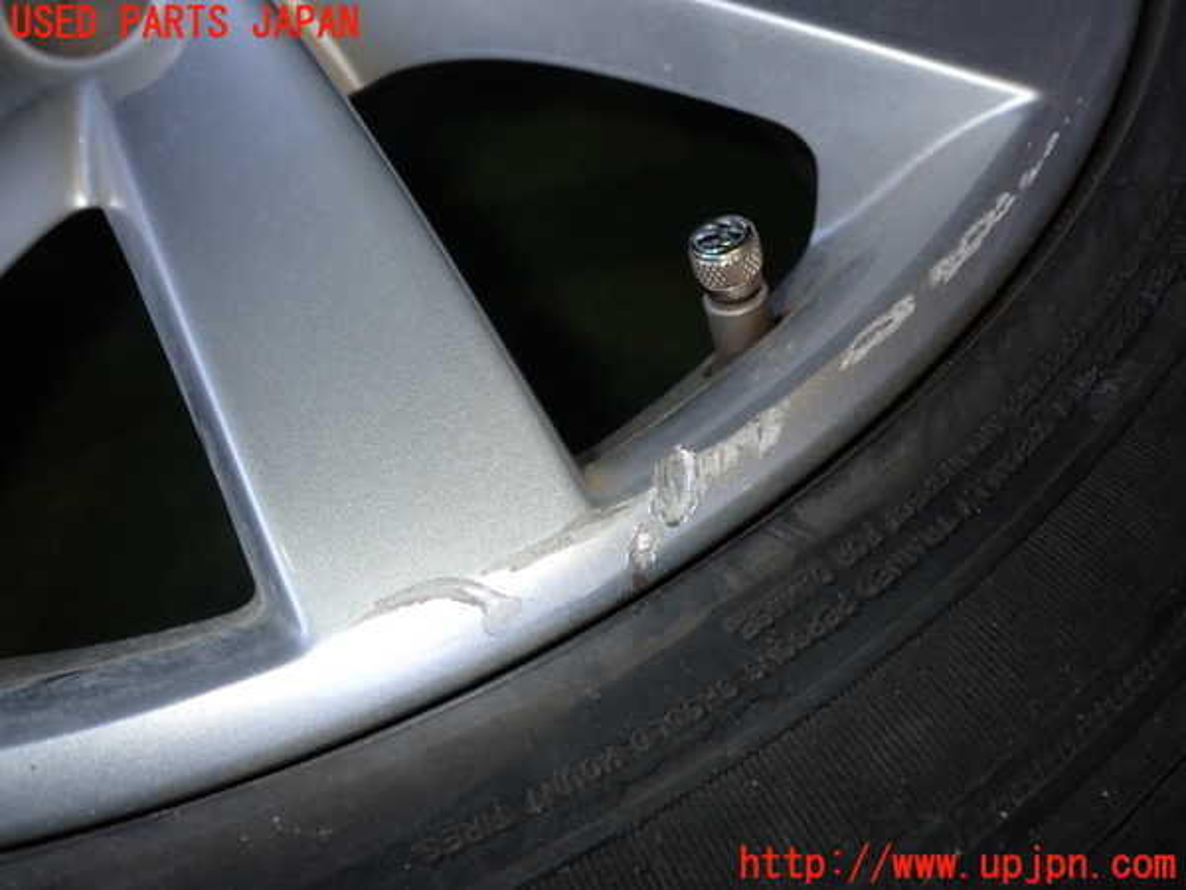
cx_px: 593
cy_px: 445
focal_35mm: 30
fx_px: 1028
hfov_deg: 60.0
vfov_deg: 46.8
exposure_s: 1/30
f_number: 6.3
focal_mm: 5.4
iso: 200
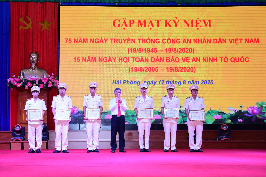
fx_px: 436
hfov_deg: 33.9
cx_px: 111
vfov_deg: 23.0
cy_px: 88
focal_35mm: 59
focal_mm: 32
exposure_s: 1/200
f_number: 5
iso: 800
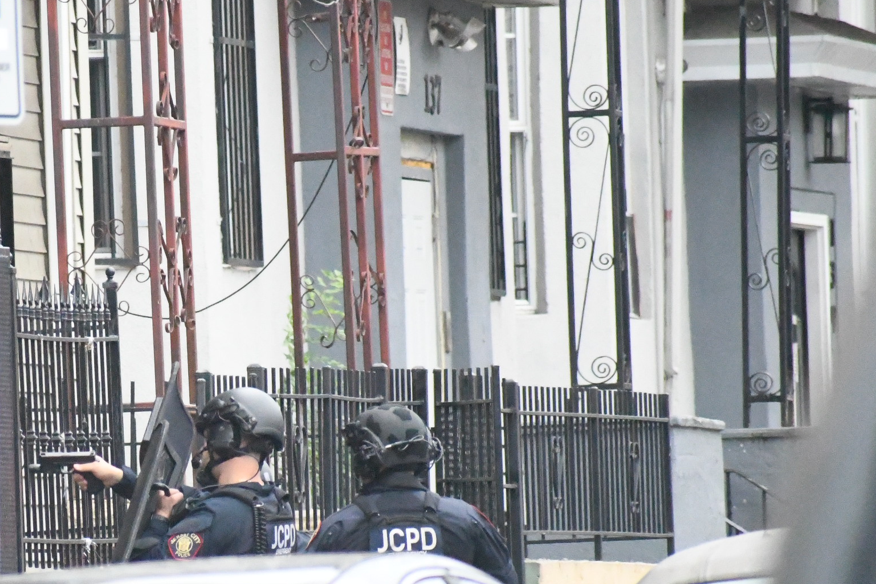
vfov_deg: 1.7
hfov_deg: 2.5
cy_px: 420
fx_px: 19832
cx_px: 115
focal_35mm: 815
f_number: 6.3
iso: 18000
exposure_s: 1/2000
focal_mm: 300
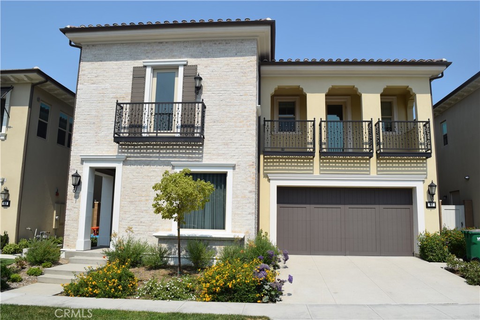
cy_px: 160
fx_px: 360
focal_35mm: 27
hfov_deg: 67.4
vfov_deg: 47.9
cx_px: 240
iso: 200
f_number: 11
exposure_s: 1/500
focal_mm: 18
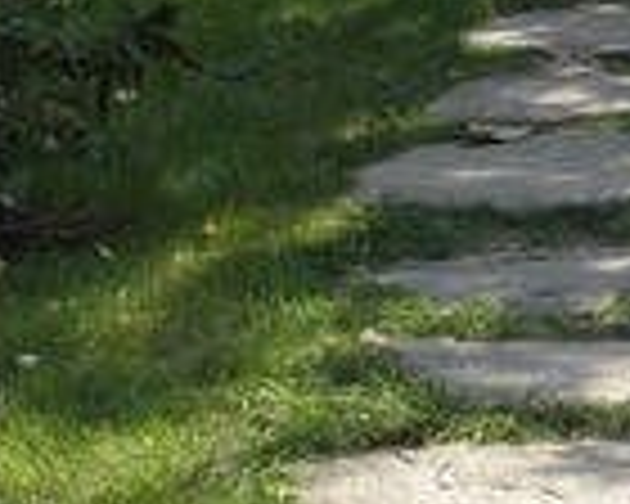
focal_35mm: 227
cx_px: 706
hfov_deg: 8.4
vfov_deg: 6.6
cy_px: -531
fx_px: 4233
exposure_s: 1/125
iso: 64
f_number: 4.5
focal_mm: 9.22
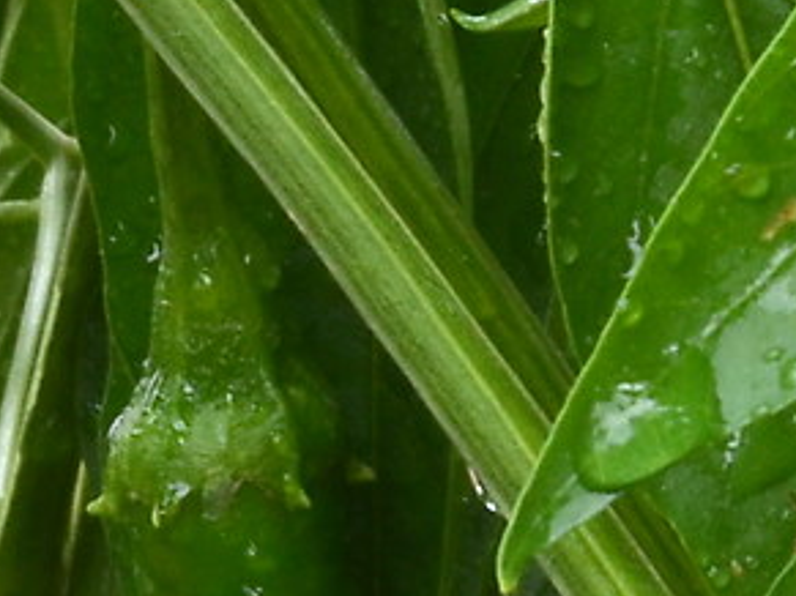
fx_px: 9861
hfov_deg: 4.5
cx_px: -1466
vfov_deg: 3.4
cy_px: 1934
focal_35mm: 429
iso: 400
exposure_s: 1/25
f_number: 16
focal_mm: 36
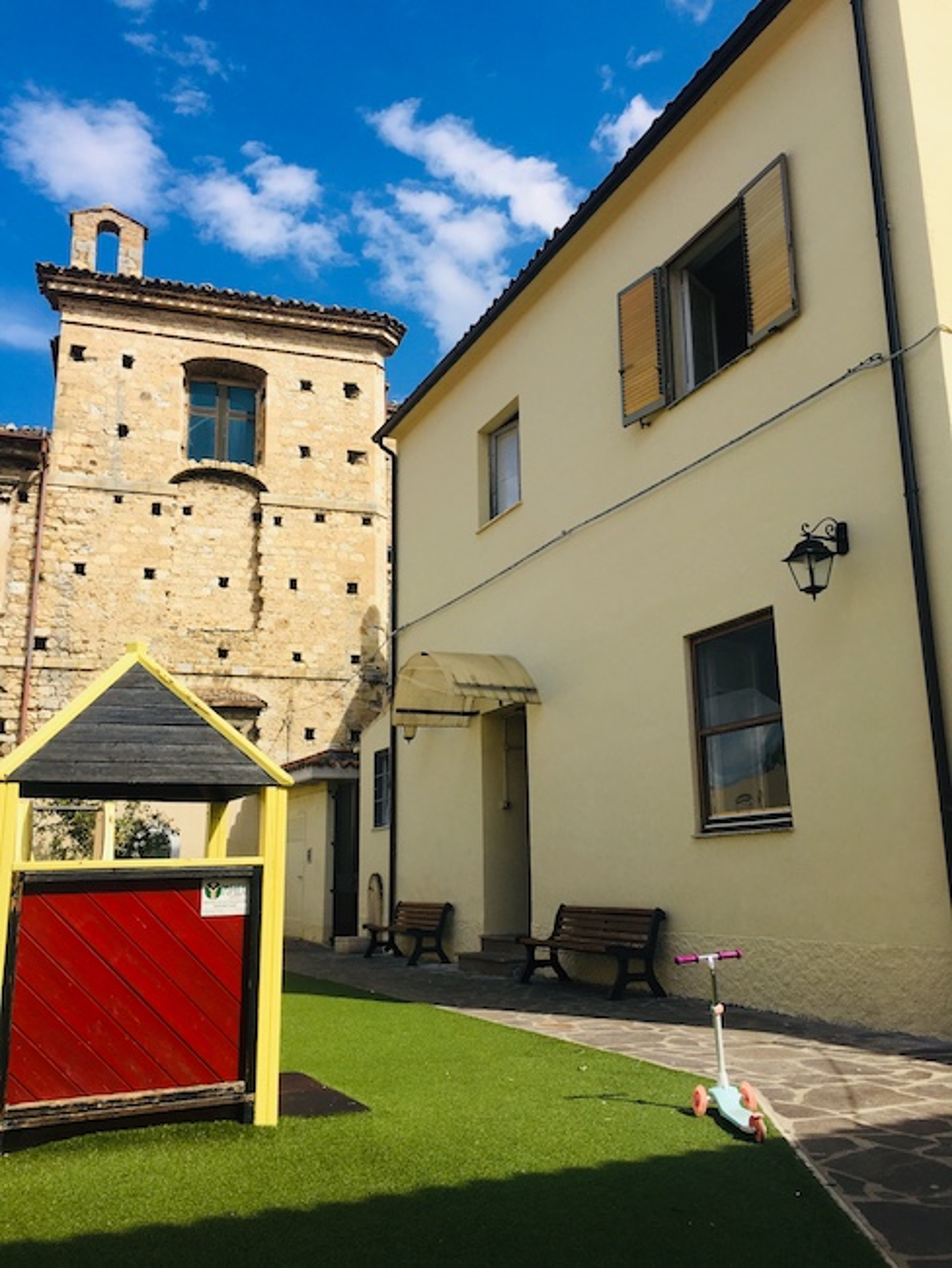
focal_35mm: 29
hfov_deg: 48.3
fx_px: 1063
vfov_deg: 61.6
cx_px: 476
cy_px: 634
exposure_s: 1/1637
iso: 25
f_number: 2.2
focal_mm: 4.15
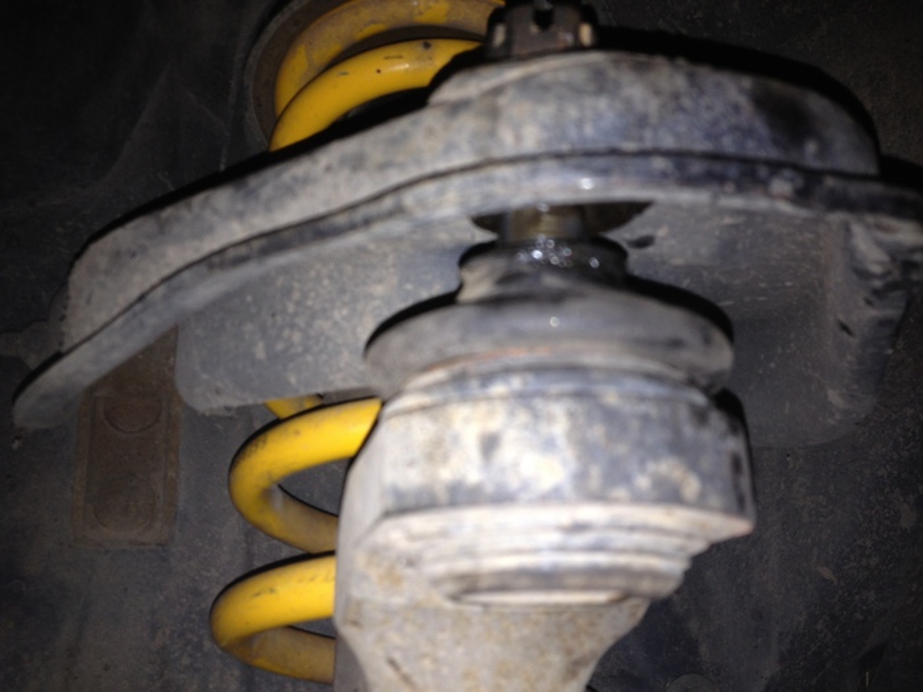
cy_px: 346
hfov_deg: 52.6
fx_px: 933
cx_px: 462
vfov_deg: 40.7
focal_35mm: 35
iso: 64
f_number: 2.4
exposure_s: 1/30
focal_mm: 4.28
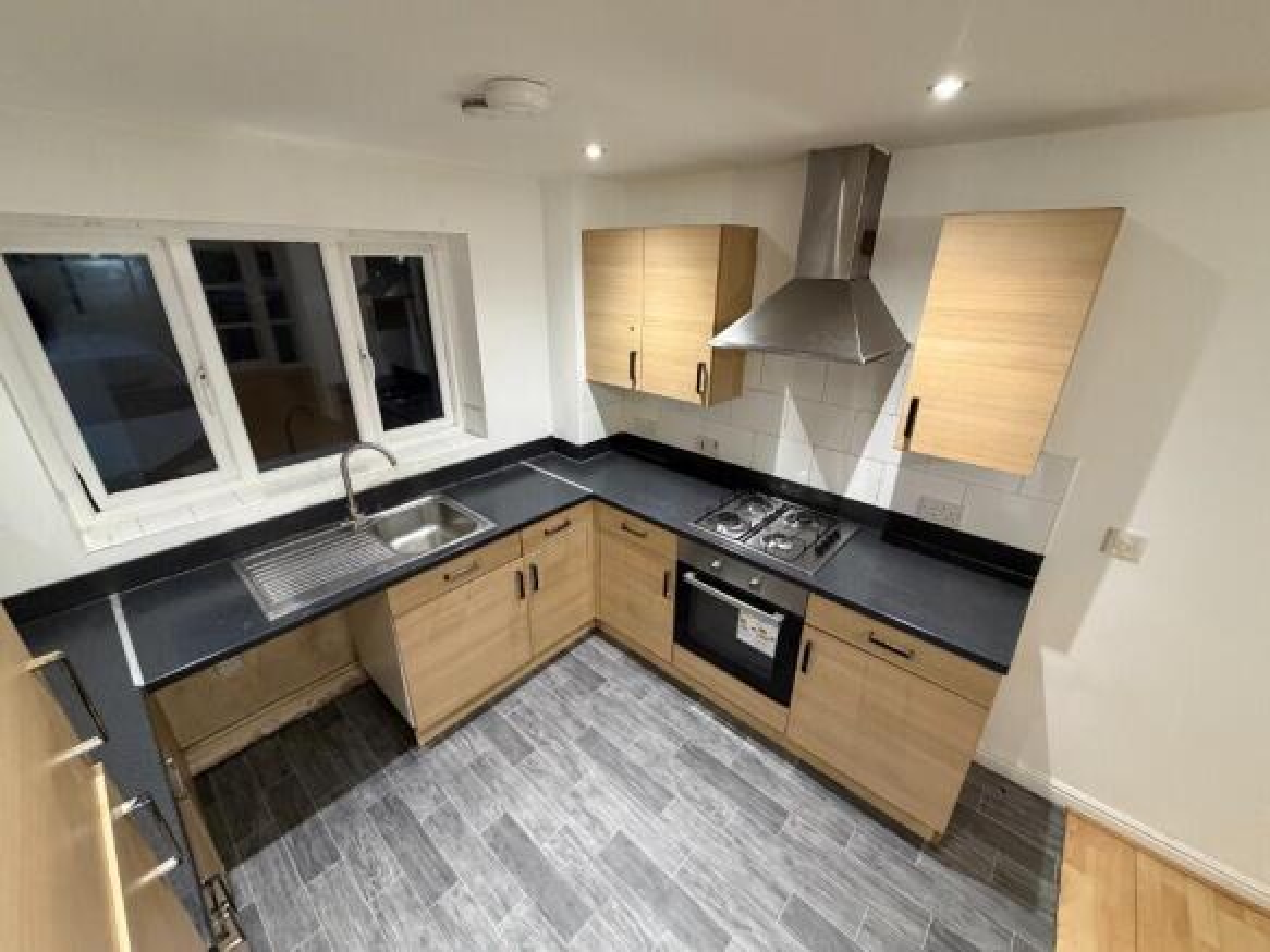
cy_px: 476
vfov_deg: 85.7
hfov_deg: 102.1
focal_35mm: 14
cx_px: 635
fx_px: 514
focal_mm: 2.22
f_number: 2.2
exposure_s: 1/60
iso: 500
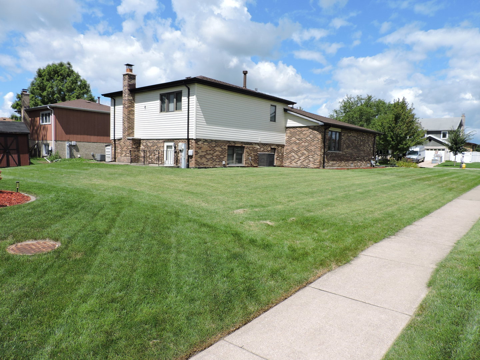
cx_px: 240
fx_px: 333
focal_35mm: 24
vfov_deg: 56.8
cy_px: 180
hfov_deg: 71.6
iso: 100
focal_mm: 4.3
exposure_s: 1/1250
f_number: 3
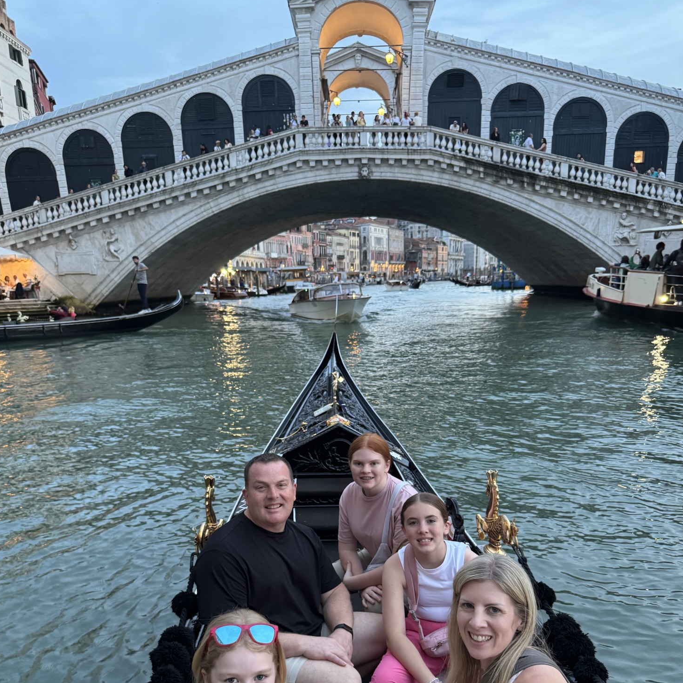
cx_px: 338
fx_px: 647
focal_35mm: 29
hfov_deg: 55.6
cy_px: 452
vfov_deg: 54.6
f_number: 1.78
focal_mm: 6.76
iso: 320
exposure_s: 1/50
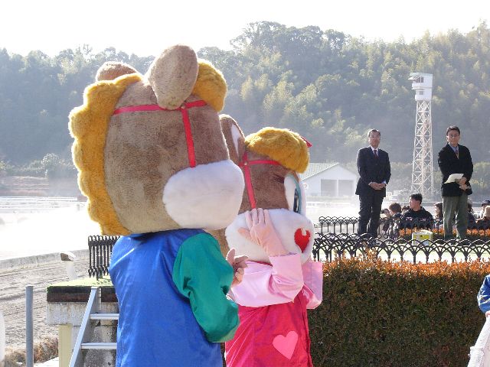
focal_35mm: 105
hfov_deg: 18.7
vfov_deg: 14.1
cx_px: 245
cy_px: 184
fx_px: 1486
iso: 100
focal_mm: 17.4
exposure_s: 1/200
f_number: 4
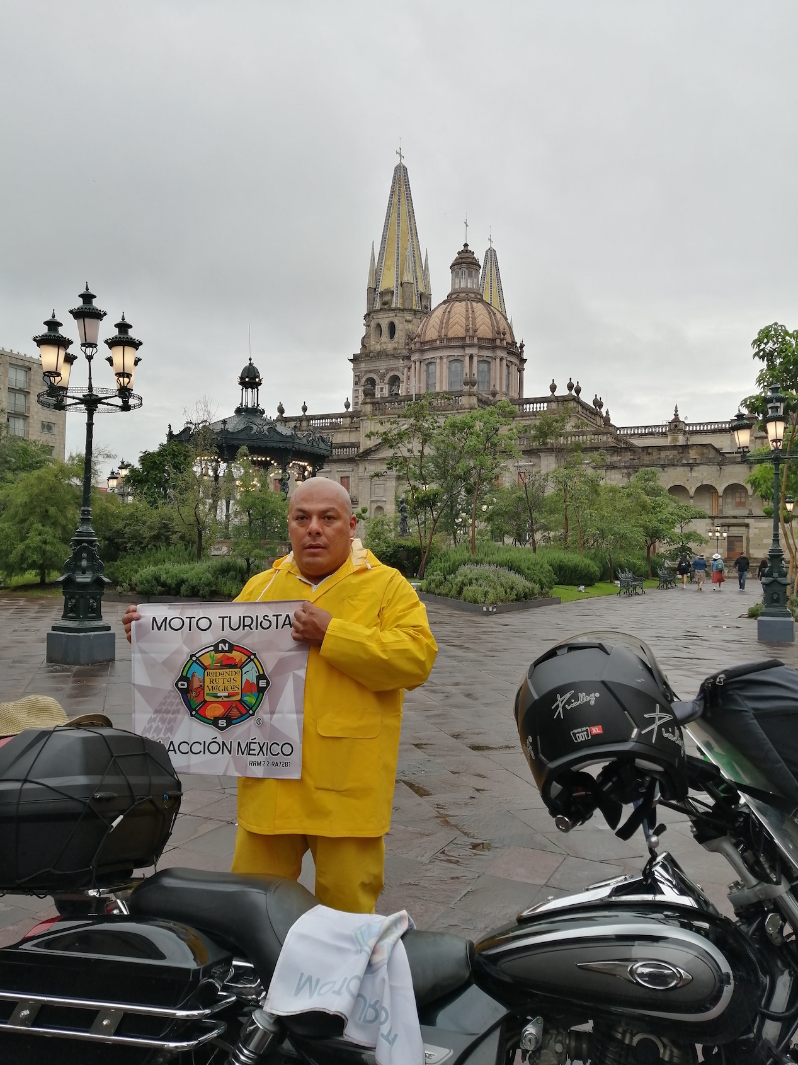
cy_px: 532
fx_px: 830
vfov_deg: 65.3
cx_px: 399
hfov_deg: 51.3
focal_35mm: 27
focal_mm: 3.62
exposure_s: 1/180
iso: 64
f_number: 1.8
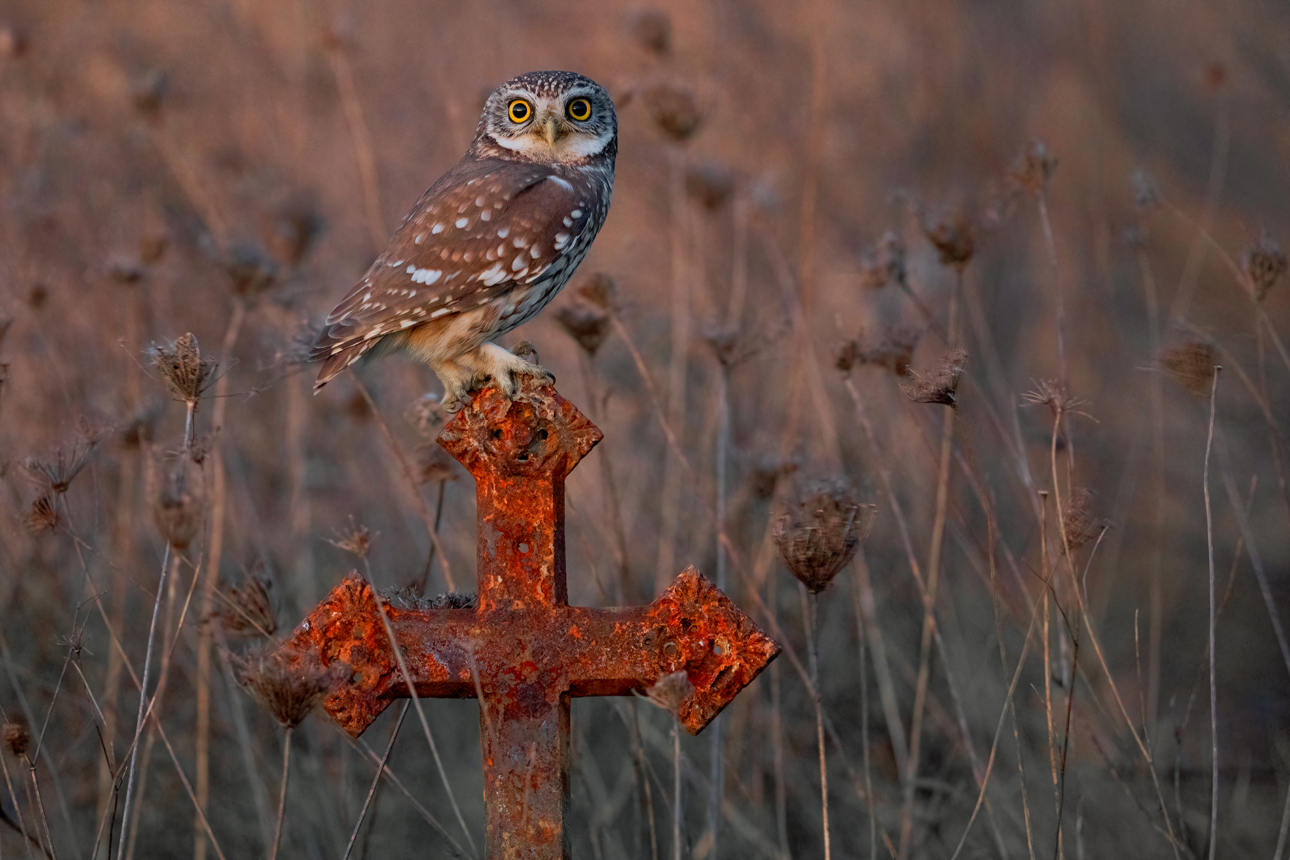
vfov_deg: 3.7
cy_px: 430
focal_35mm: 376
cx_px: 645
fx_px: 13473
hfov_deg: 5.5
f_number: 6.3
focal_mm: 376
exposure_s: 1/20
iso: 6400
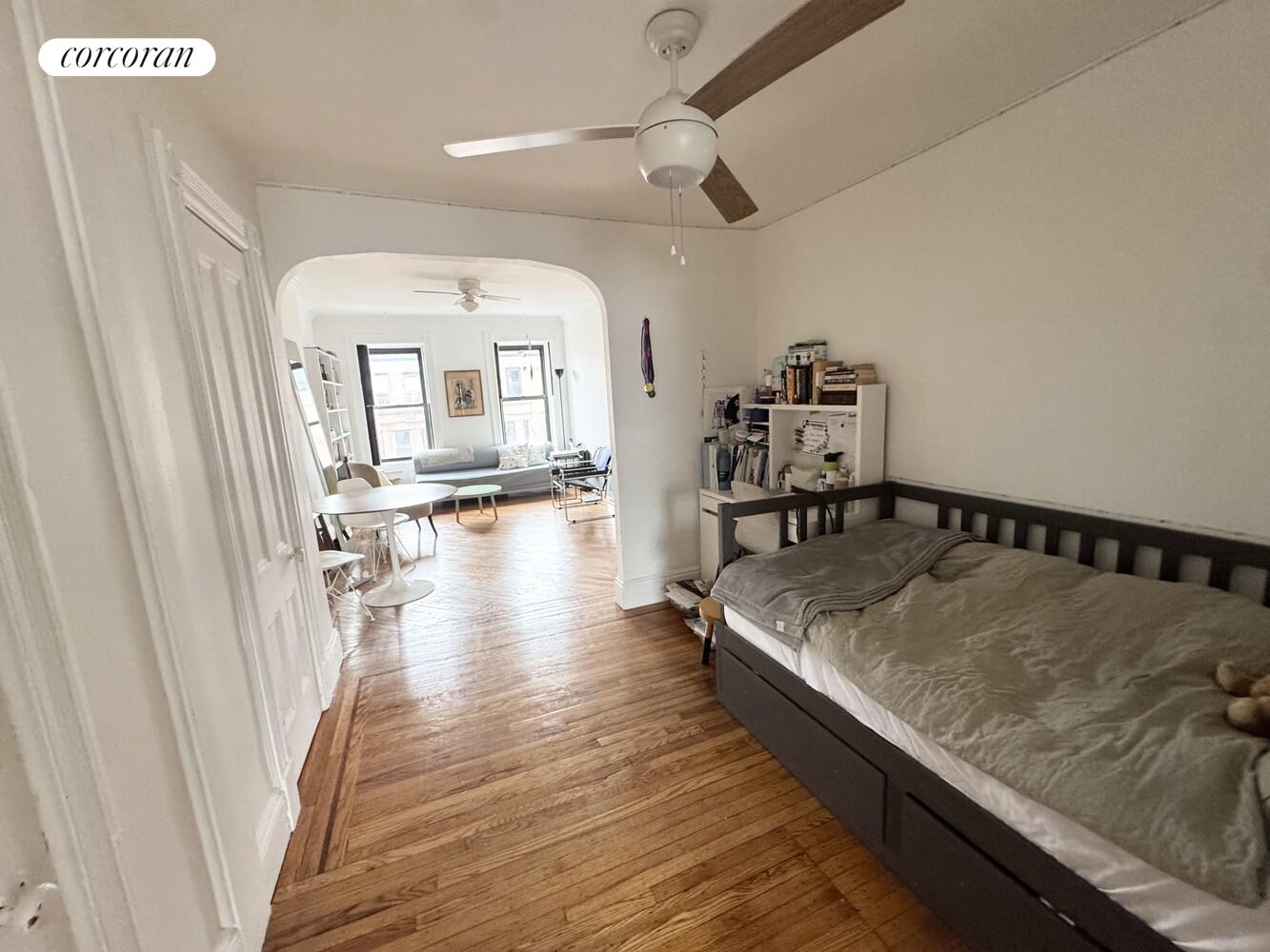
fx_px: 514
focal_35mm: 14
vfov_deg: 85.7
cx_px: 635
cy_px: 476
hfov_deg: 102.1
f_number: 2.2
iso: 320
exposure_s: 1/65
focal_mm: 2.22
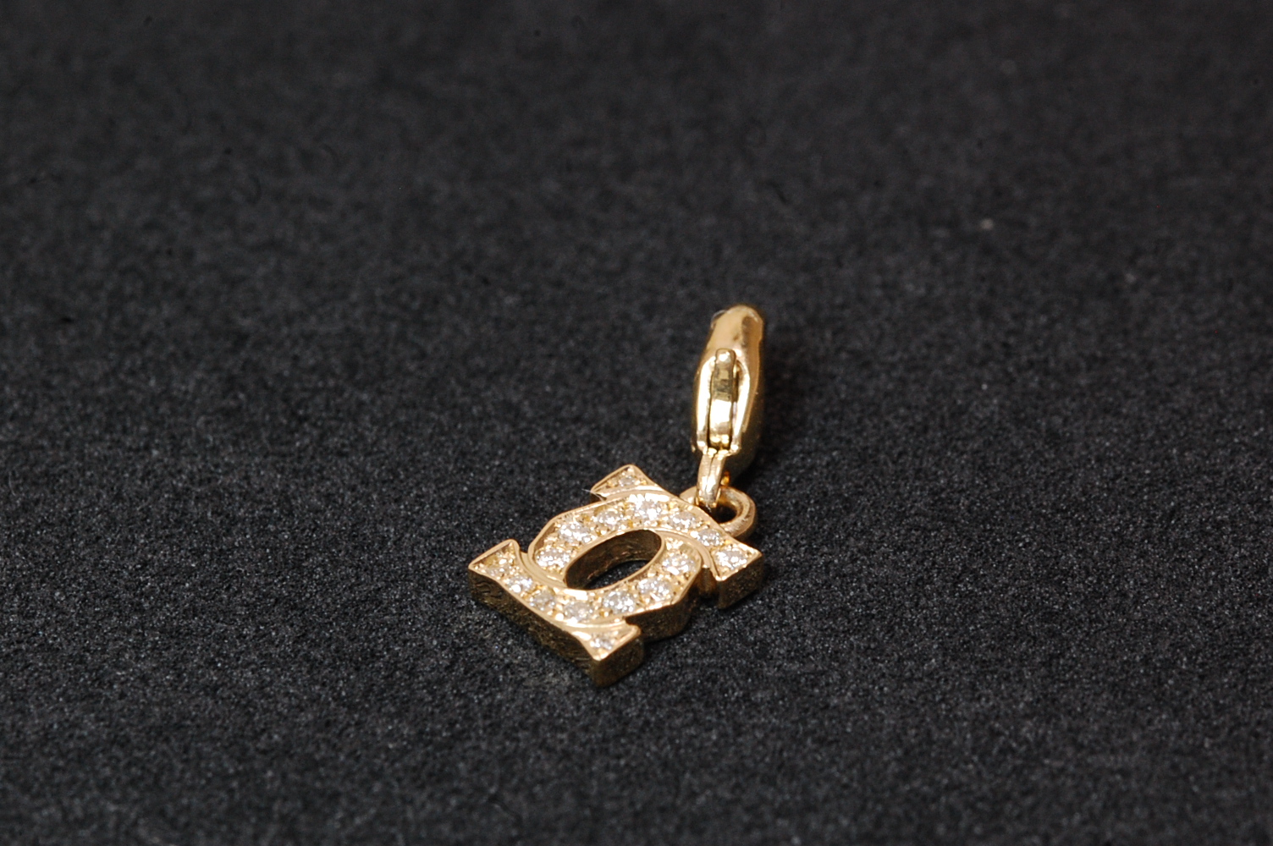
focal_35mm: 135
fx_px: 4769
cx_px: 636
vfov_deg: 10.1
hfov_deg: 15.2
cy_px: 423
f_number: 18
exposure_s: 1/10
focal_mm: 90
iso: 800
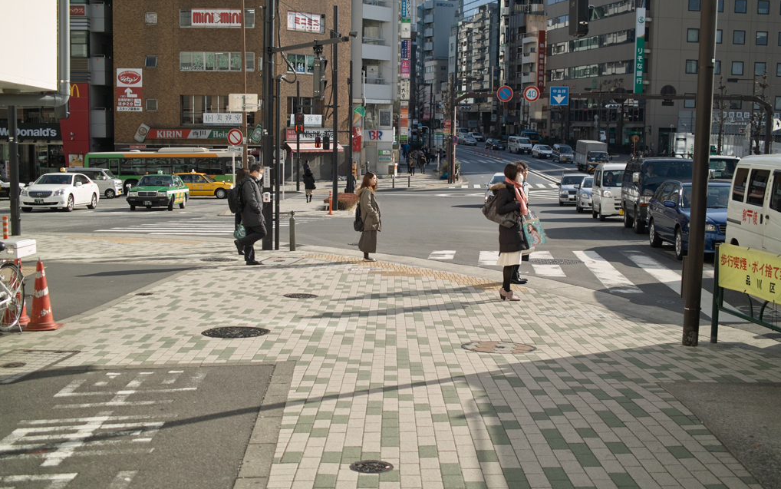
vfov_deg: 30.6
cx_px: 391
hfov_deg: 47.2
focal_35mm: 42
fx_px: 894
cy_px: 235
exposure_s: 1/1250
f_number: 2.8
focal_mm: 24.2
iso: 100
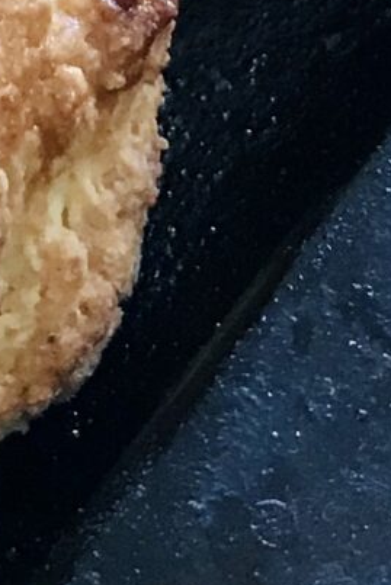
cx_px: -208
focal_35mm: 185
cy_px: -811
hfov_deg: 7.3
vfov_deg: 9.8
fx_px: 3011
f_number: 1.8
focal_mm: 3.99
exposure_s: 1/25
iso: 40
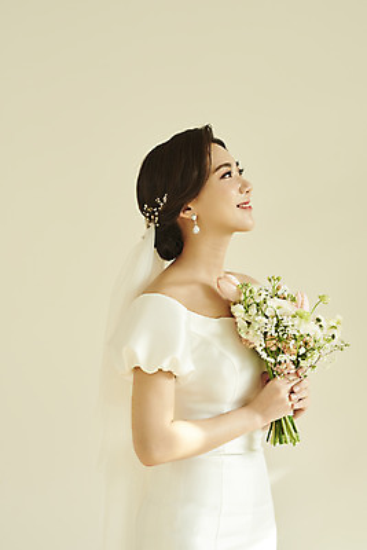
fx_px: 1299
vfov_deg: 23.9
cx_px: 184
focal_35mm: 85
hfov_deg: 16.1
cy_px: 275
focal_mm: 85
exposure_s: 1/125
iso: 250
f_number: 4
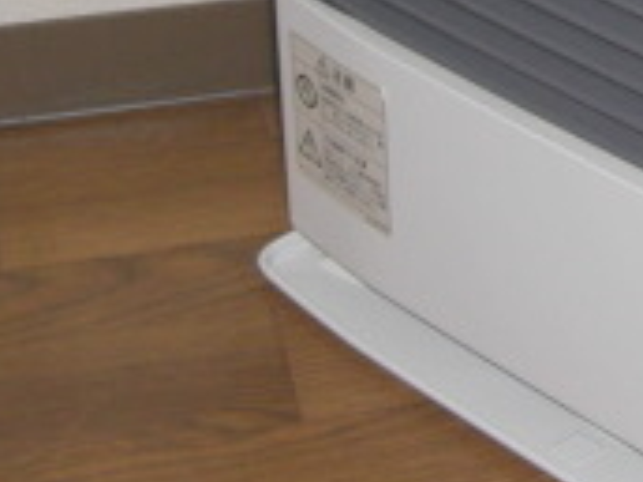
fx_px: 2619
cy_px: -217
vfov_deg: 10.2
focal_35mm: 141
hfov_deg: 13.6
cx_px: 774
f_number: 2.8
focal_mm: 7.9
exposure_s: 1/60
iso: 100
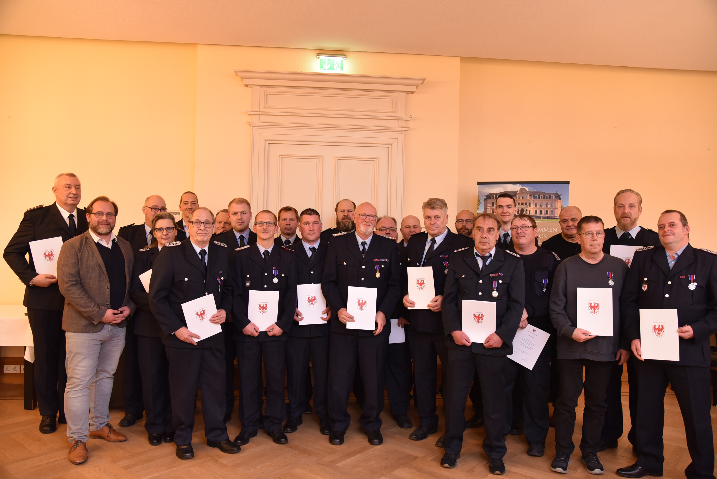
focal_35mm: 27
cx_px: 358
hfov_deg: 67.4
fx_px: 538
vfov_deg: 48.0
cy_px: 240
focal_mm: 27
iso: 2000
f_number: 4
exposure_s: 1/60
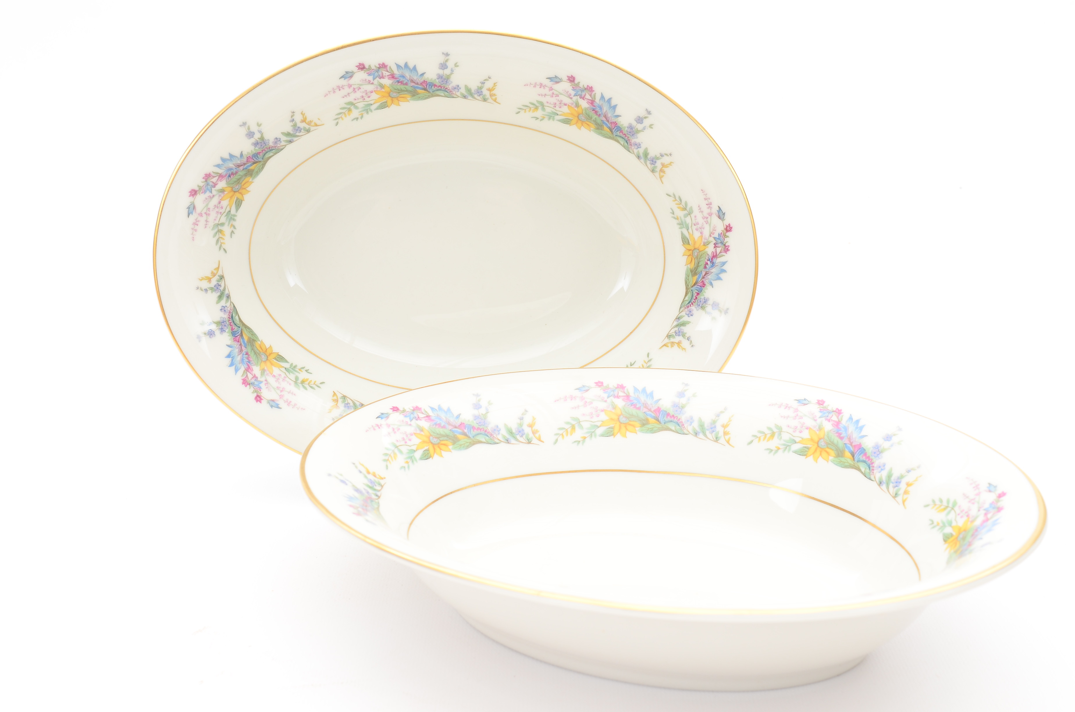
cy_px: 356
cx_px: 538
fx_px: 1341
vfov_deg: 29.7
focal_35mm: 45
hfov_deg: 43.7
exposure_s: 1/80
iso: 250
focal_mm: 30
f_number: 10
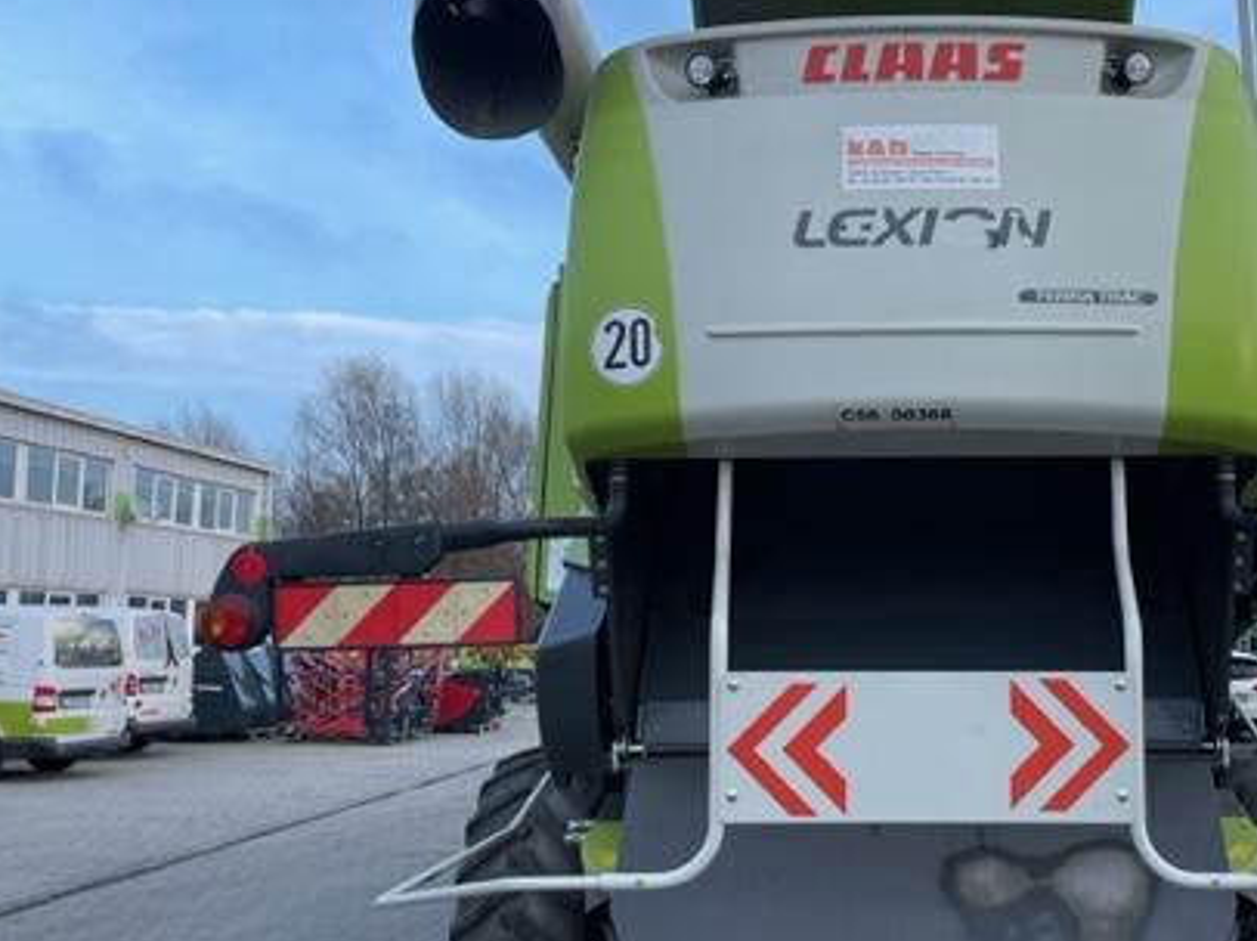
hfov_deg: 44.6
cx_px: 910
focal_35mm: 41
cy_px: 495
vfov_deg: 35.1
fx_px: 1488
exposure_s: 1/572
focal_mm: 4.2
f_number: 1.6
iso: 32
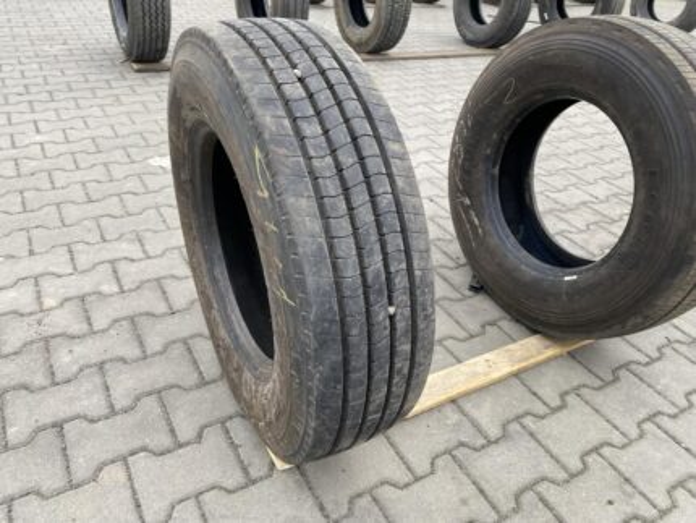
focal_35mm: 26
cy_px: 262
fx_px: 523
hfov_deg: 67.3
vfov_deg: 53.1
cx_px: 348
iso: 64
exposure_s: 1/121
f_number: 1.8
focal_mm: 4.25
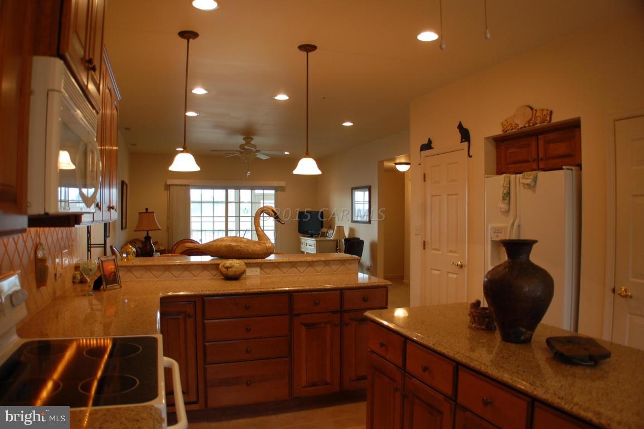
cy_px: 214
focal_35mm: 33
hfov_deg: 57.3
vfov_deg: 39.9
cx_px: 322
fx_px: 590
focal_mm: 22
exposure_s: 1/50
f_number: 3.8
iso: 400
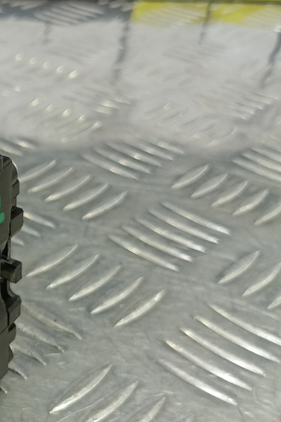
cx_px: -147
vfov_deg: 36.4
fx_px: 633
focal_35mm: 54
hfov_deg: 21.0
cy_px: 289
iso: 162
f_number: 1.6
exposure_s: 1/50
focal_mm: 4.11
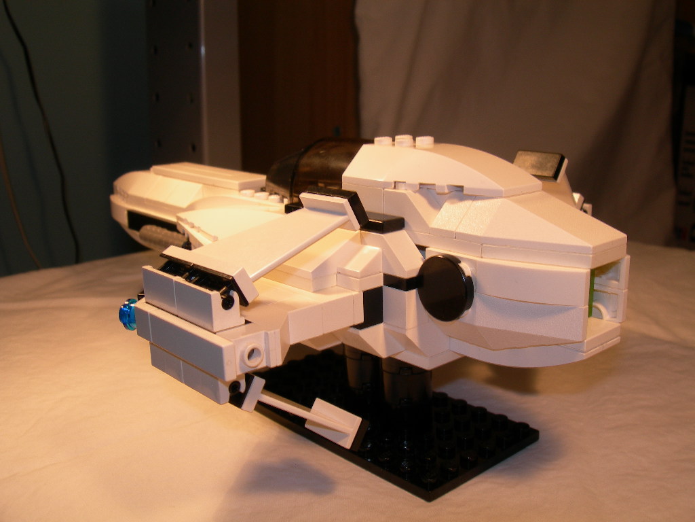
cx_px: 348
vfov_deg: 37.7
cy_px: 261
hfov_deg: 49.0
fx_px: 763
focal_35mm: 38
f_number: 4.8
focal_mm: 7.8
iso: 50
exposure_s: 1/46
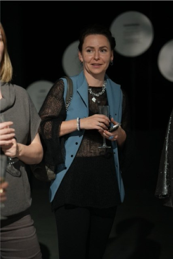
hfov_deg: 13.0
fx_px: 756
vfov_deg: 19.5
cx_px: 86
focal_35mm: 105
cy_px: 130
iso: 3200
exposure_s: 1/160
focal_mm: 105
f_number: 2.8
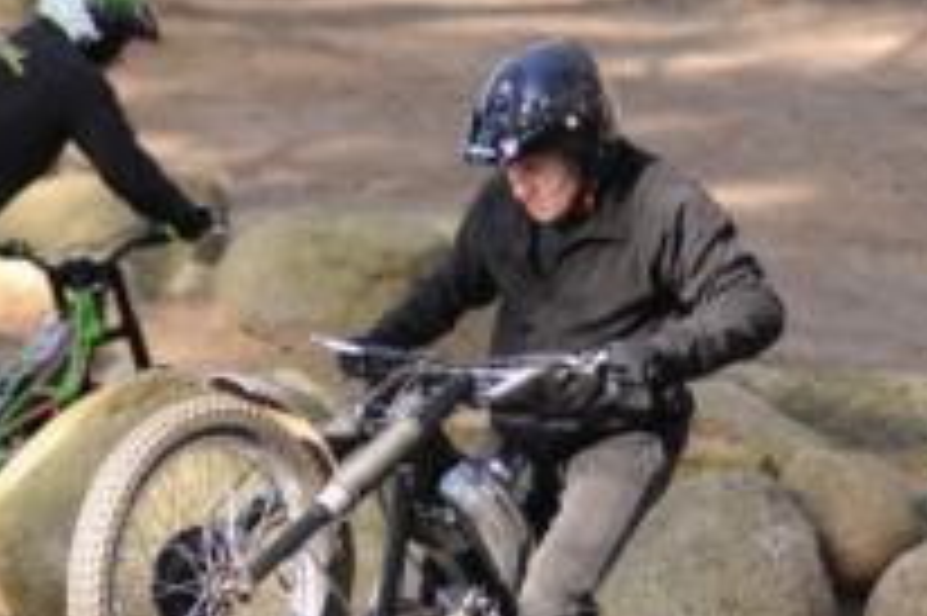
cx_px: 140
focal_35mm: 282
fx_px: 7256
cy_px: 591
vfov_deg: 4.9
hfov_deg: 7.3
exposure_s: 1/400
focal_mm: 116
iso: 250
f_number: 3.2
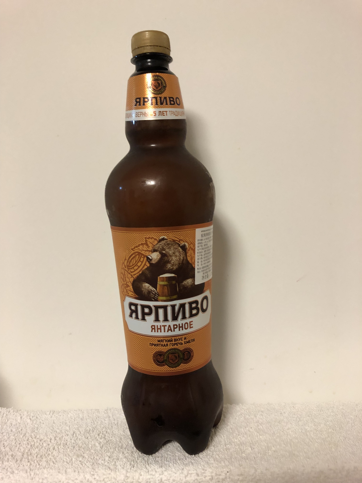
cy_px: 242
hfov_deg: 49.7
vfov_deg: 63.4
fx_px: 390
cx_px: 181
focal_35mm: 28
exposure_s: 1/17
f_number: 1.8
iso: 80
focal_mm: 3.99
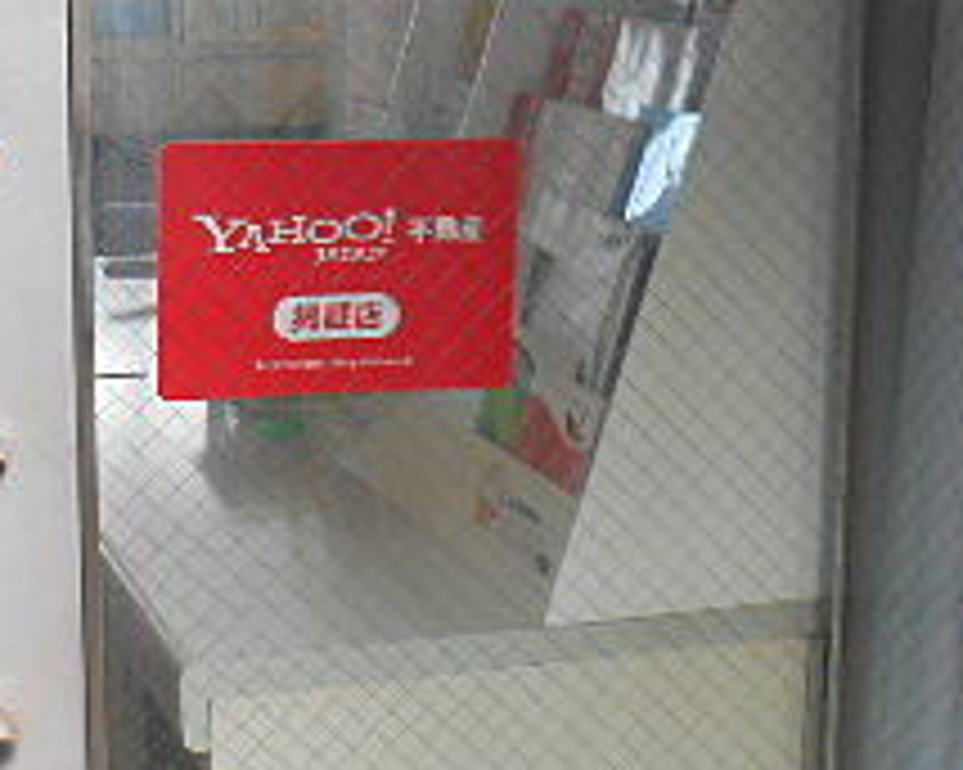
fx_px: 2165
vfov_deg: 20.1
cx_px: 238
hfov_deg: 24.8
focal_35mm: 76
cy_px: 315
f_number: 3.4
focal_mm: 4.7
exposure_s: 1/30
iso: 80
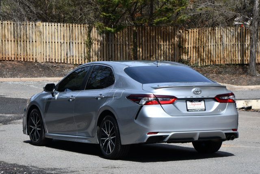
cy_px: 87
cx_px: 130
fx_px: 932
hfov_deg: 15.9
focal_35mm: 129
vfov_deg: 10.6
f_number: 8
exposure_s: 1/250
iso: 110
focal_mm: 86
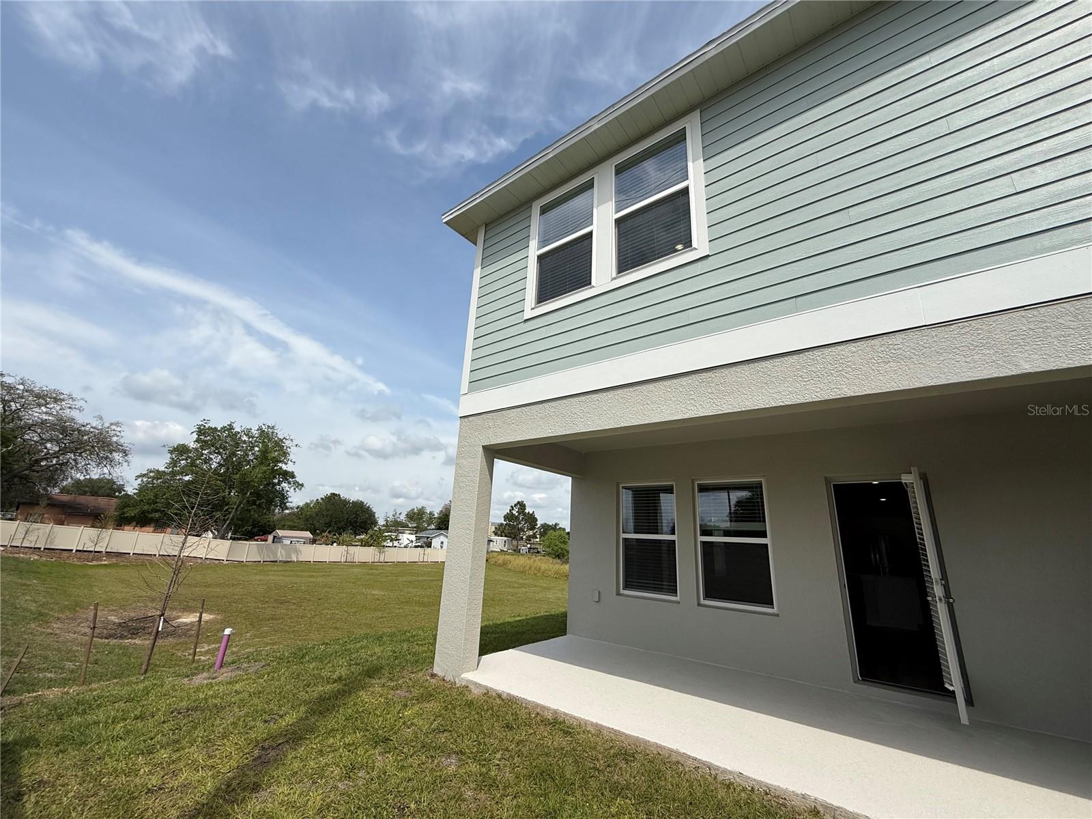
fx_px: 442
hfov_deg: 102.1
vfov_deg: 85.7
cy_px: 410
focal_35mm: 14
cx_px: 546
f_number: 2.2
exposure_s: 1/3289
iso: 50
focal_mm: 2.22
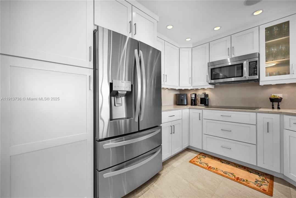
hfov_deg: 104.2
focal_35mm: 14
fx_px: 115
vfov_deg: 81.3
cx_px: 148
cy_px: 99
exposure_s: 1/50
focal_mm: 14
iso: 100
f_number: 4
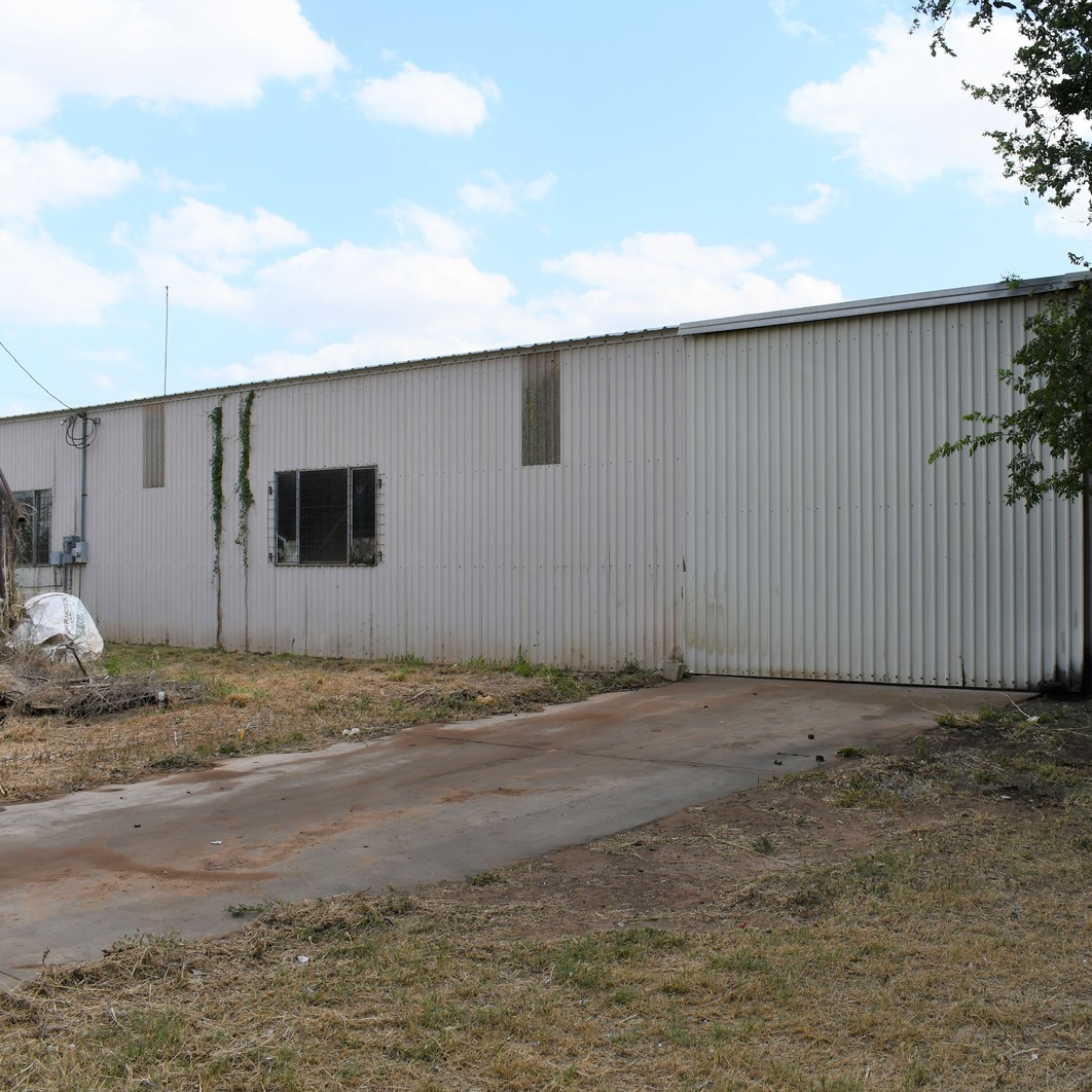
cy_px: 543
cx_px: 678
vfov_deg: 47.2
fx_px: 1249
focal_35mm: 35
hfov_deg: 46.8
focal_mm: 18
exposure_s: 1/250
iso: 100
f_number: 8
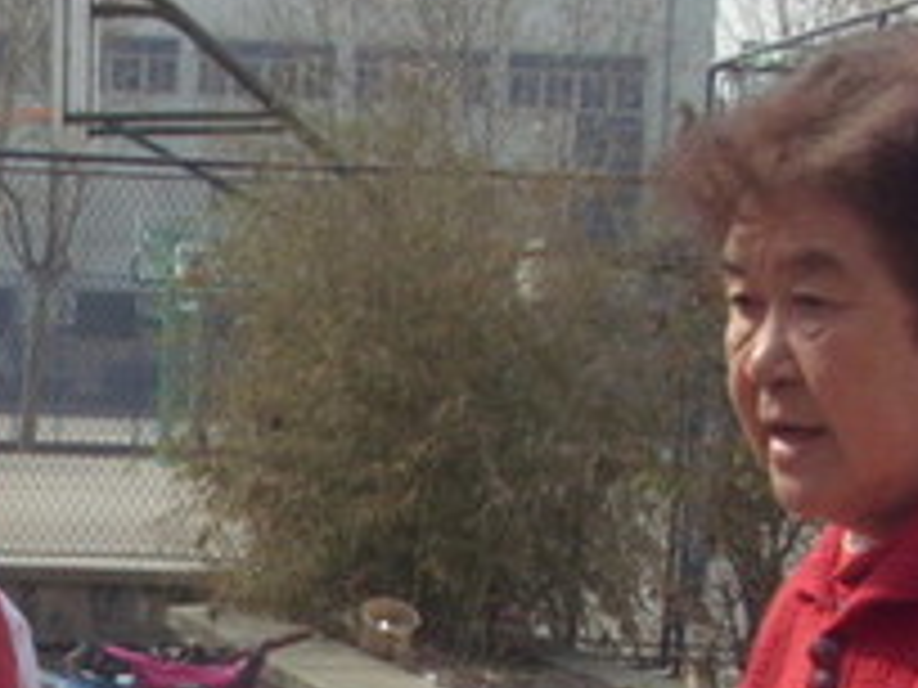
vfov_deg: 13.7
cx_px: -369
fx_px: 2811
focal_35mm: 106
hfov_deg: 17.1
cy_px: 724
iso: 80
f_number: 5.5
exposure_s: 1/350
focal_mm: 6
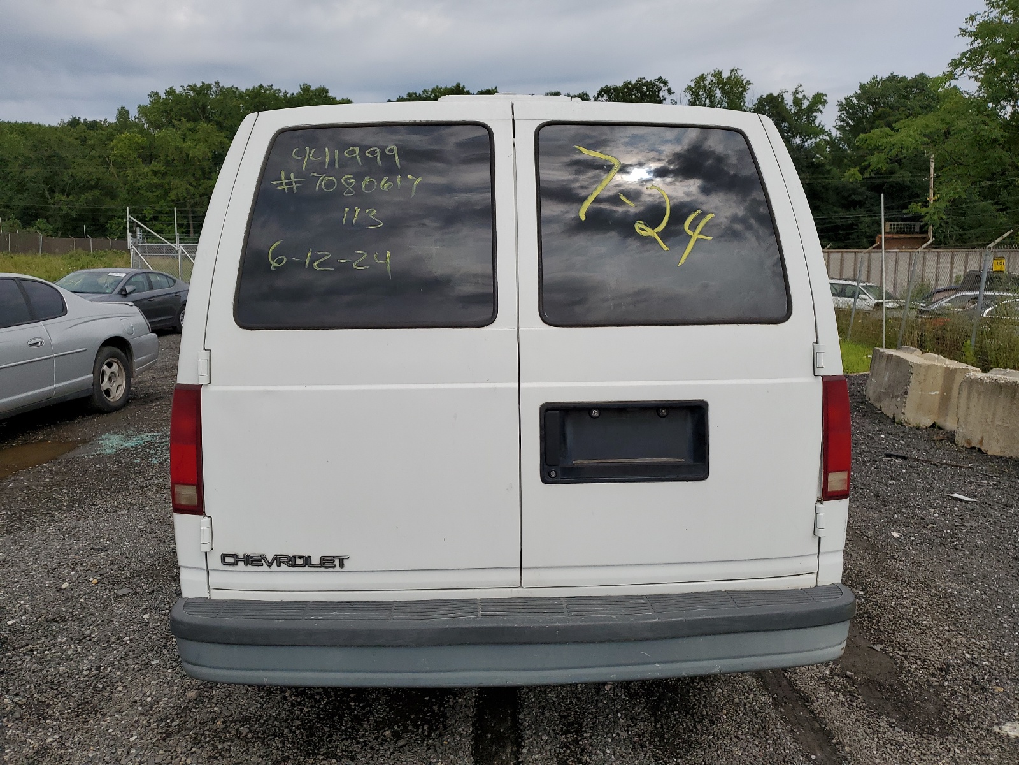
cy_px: 382
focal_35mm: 26
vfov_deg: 53.1
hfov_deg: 67.3
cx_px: 510
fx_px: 765
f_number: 1.5
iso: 50
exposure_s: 1/5000
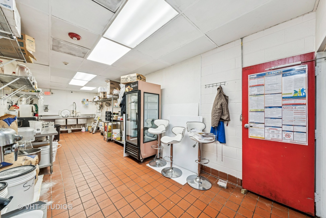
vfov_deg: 90.0
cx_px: 163
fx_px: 109
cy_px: 109
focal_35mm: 12
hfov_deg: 112.6
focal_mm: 12
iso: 100
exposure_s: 1/4
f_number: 10
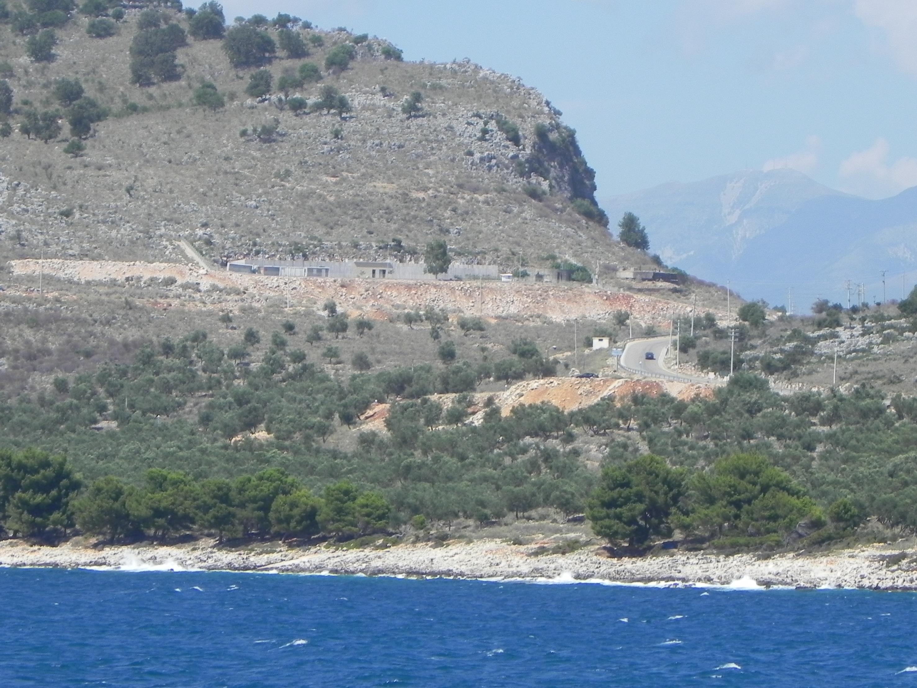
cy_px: 344
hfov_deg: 10.7
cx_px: 458
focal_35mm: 184
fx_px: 4875
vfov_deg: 8.1
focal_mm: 32.7
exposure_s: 1/438
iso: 160
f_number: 7.1
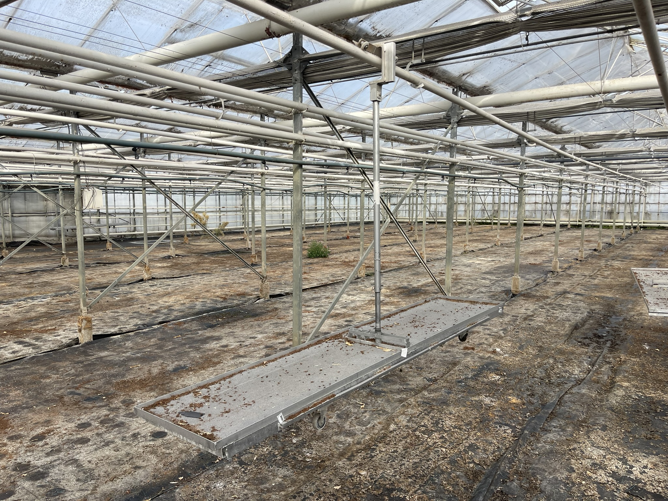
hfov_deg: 69.4
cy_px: 250
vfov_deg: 54.9
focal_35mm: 25
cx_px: 334
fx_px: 482
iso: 32
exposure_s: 1/1109
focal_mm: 5.1
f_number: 1.6
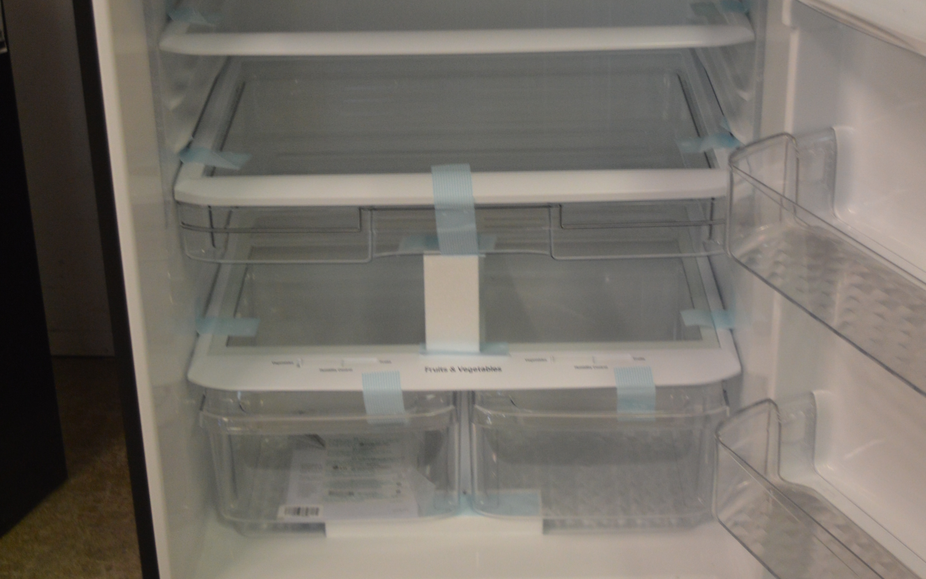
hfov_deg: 31.5
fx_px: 1640
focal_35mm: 65
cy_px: 153
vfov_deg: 19.9
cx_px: 464
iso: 1000
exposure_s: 1/60
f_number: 4.2
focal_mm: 28
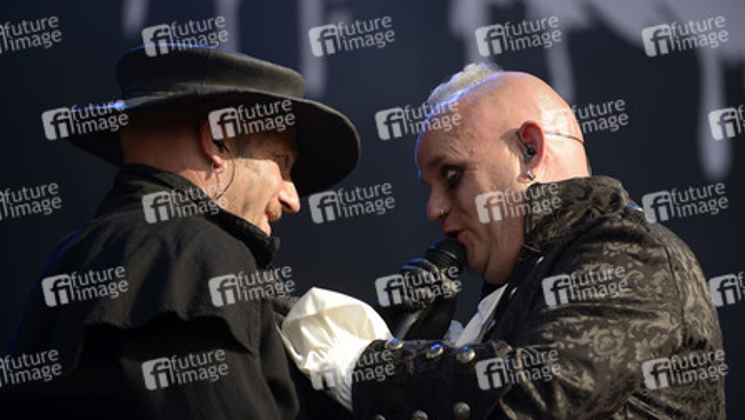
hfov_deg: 10.2
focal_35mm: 211
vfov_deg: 5.8
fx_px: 4170
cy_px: 245
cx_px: 374
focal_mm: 200
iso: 100
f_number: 4
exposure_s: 1/400
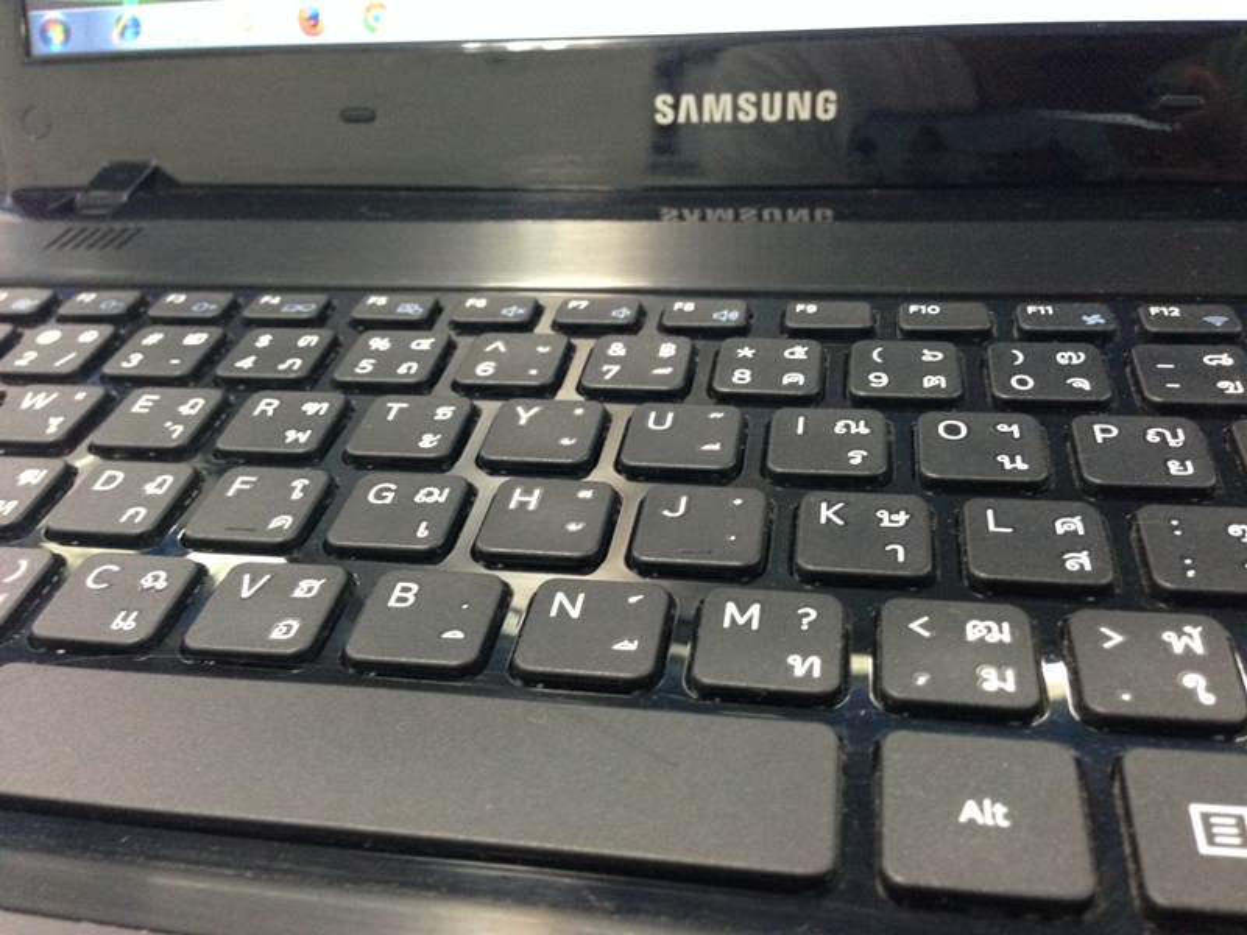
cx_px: 624
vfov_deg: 42.9
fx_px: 1189
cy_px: 468
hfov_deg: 55.4
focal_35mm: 33
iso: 320
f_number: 2.4
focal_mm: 4.12
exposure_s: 1/20
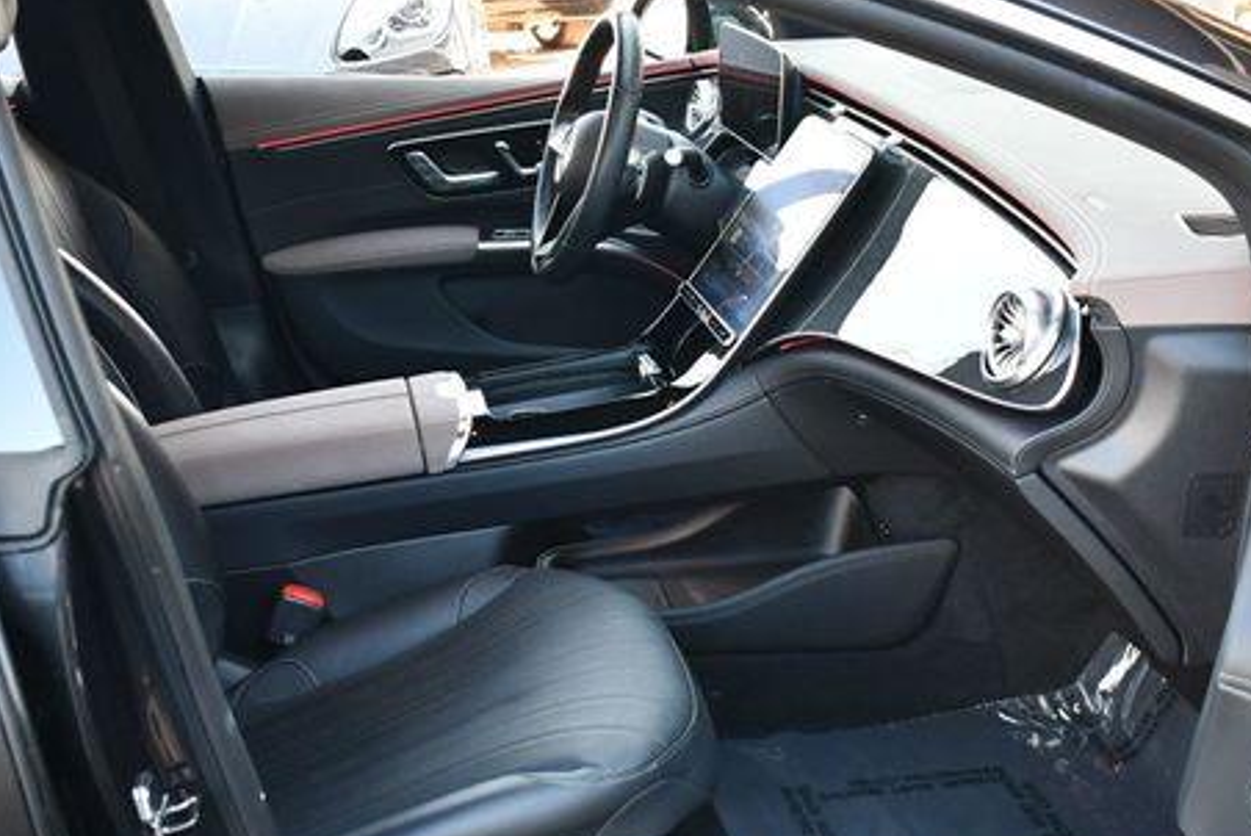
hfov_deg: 38.9
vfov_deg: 26.4
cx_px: 648
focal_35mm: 51
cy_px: 534
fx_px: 1773
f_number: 3.5
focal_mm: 18
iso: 800
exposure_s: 1/160
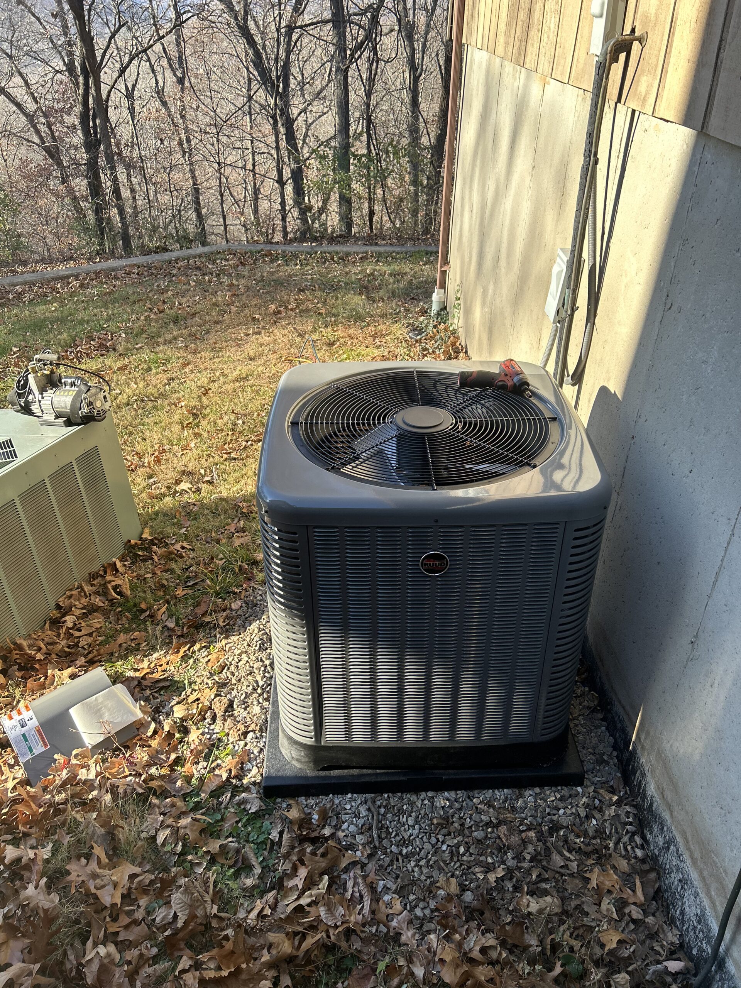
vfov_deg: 67.3
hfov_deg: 53.1
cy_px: 494
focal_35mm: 26
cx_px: 370
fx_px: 742
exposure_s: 1/588
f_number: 1.5
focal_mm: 5.7
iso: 50
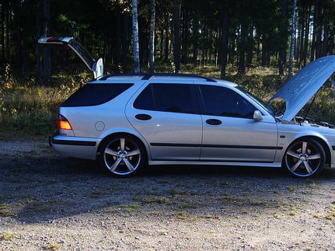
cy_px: 169
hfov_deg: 36.8
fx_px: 503
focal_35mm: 52
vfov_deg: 27.8
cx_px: 183
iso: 50
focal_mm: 5.8
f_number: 4.3
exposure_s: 1/80
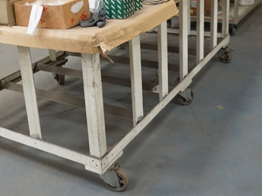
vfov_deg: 28.7
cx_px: 102
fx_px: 378
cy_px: 48
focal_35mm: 50
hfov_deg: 38.0
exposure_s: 1/160
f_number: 4
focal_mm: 16
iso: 1000
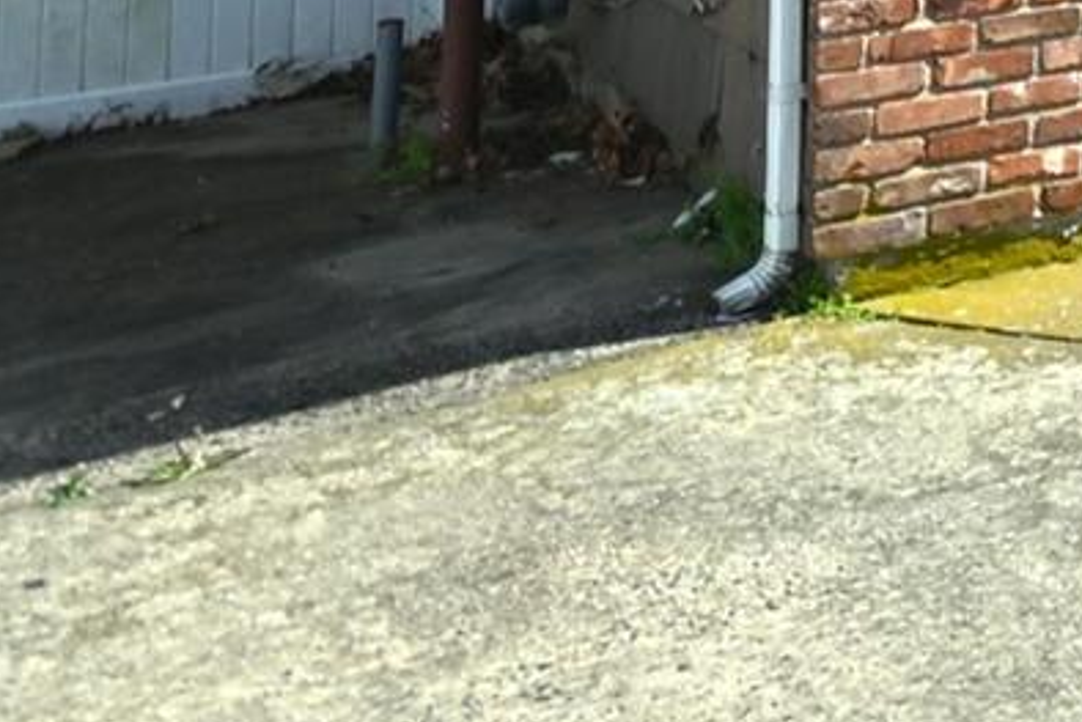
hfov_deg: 19.1
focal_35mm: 78
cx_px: 1999
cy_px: -855
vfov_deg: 13.9
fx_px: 2345
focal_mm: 10
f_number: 7.1
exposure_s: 1/400
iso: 100
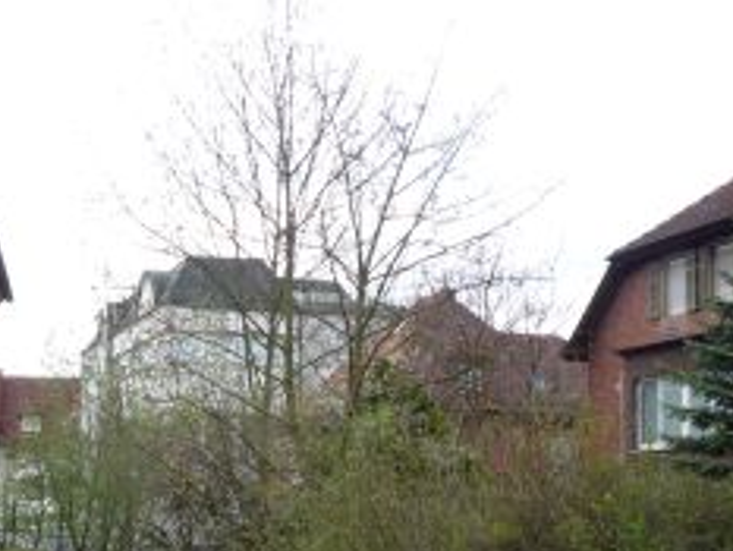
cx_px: 142
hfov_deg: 28.7
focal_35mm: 66
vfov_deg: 22.0
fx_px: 1398
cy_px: 435
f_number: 4
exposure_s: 1/250
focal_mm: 5.2
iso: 100
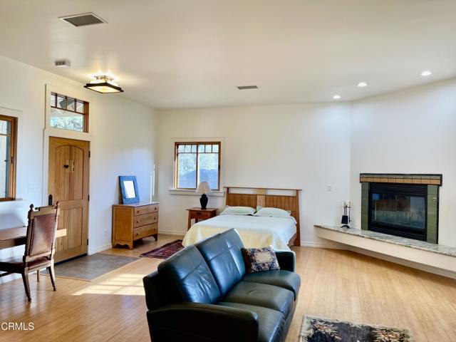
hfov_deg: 69.4
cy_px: 171
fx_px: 329
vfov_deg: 54.9
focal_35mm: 25
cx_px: 228
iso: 50
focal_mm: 5.1
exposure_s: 1/120
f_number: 1.6
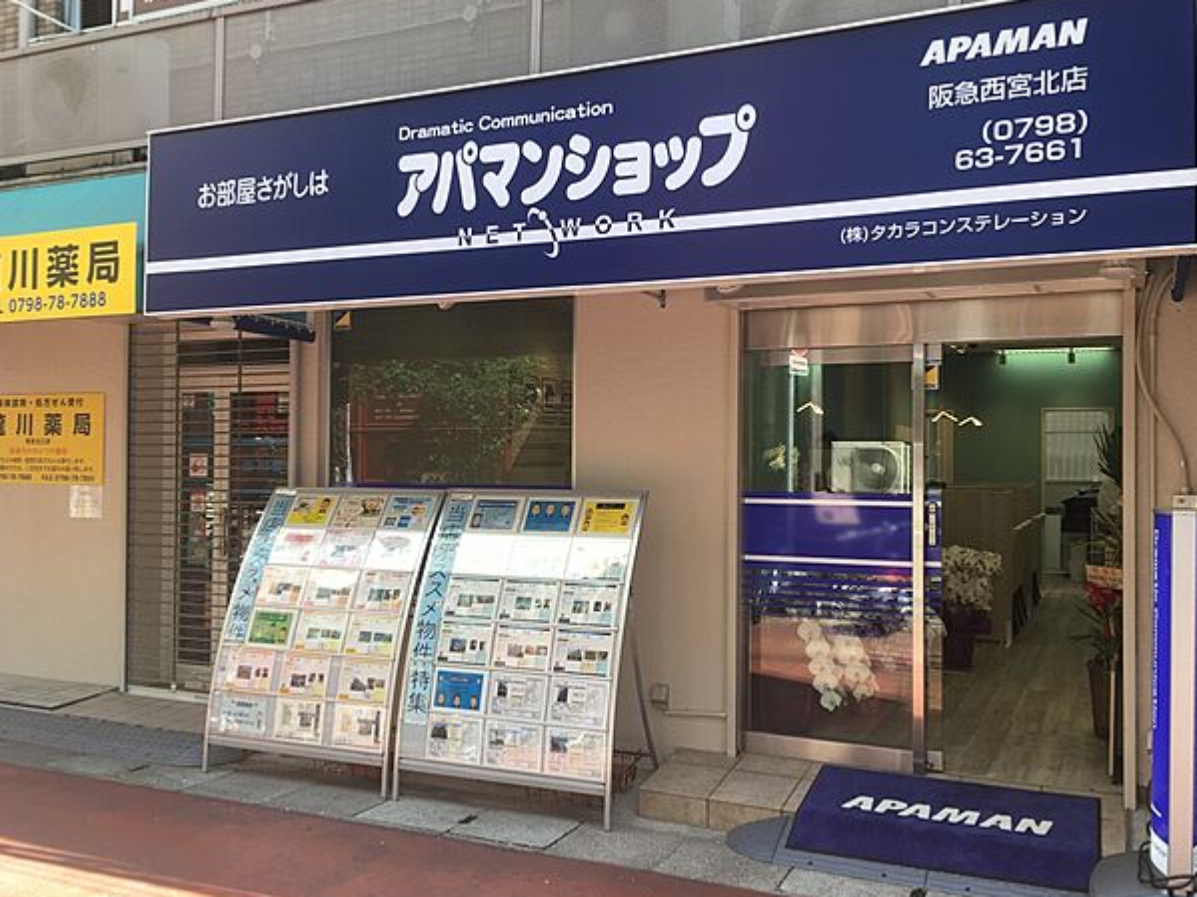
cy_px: 440
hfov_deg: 58.3
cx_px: 623
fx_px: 1072
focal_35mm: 31
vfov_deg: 45.4
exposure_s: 1/131
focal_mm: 4.15
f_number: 2.2
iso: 25
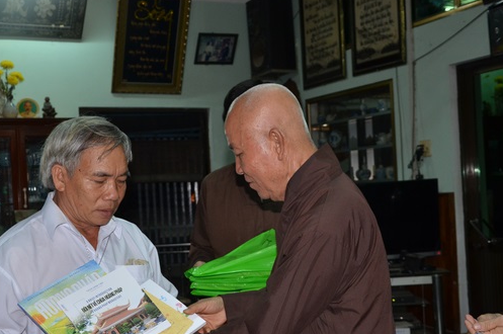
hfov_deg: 38.9
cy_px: 197
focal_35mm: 51
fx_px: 712
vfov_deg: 26.4
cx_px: 243
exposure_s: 1/60
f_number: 5
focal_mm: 26
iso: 800
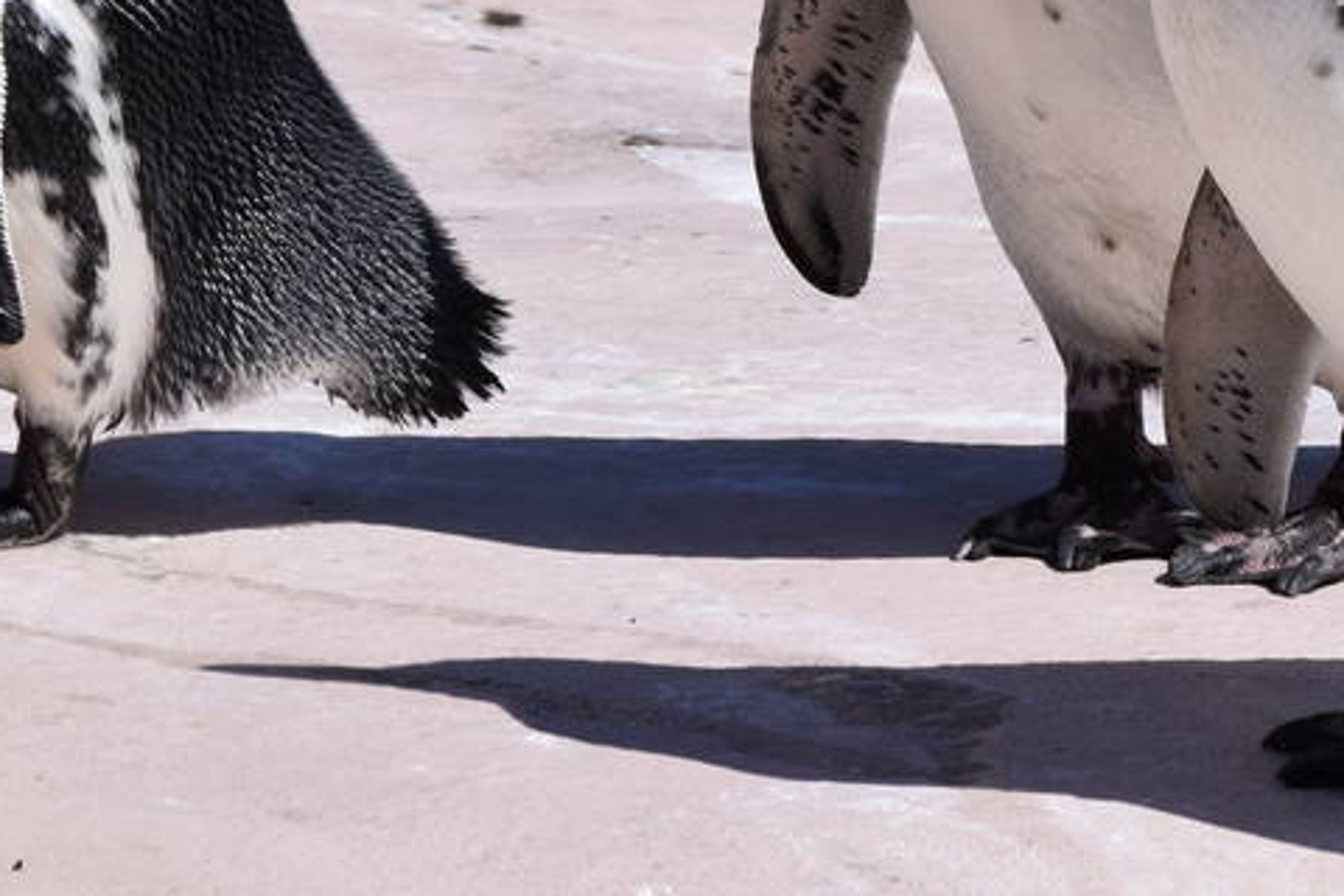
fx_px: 24265
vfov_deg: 2.1
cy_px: -447
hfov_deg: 3.2
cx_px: 1263
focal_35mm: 650
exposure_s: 1/2000
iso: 400
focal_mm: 130
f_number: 8
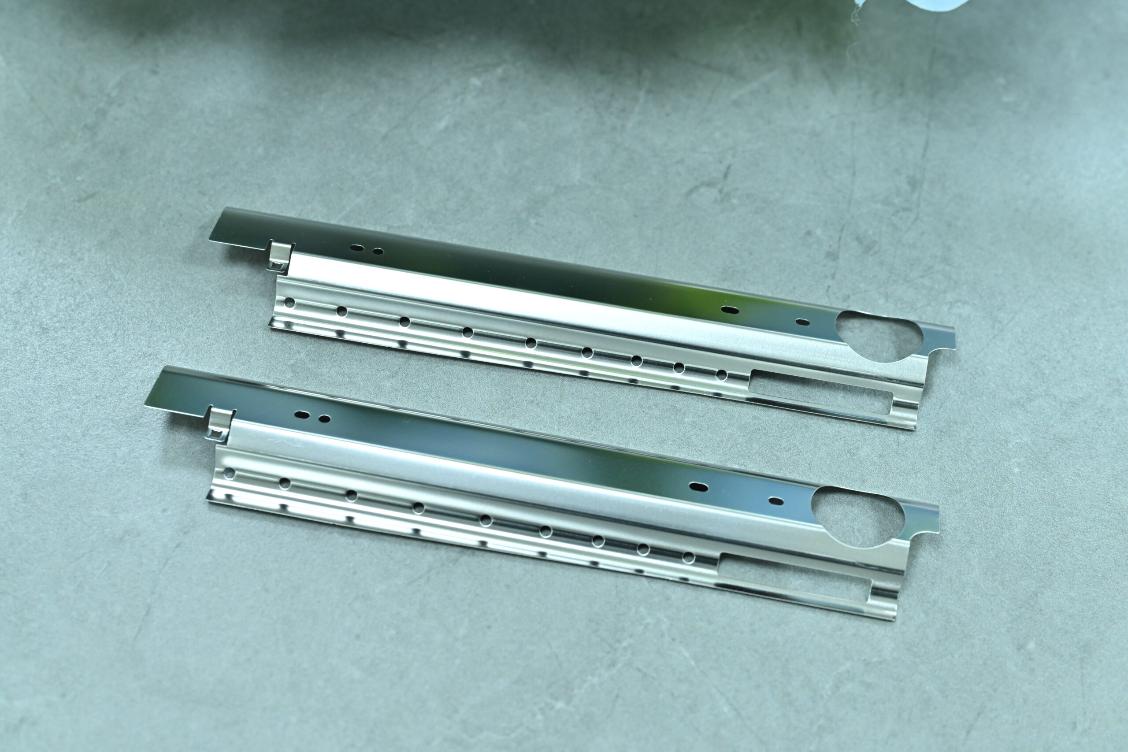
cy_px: 376
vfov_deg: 23.8
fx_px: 1786
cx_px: 564
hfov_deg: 35.1
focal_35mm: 57
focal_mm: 57
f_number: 5.6
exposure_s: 1/100
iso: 800
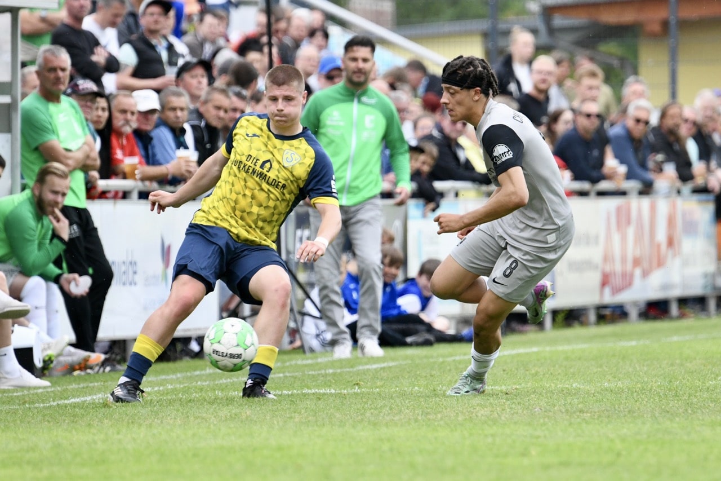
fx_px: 7209
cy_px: 240
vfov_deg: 3.8
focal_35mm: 360
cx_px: 360
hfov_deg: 5.7
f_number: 5.6
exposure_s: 1/1600
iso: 2000
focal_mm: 360
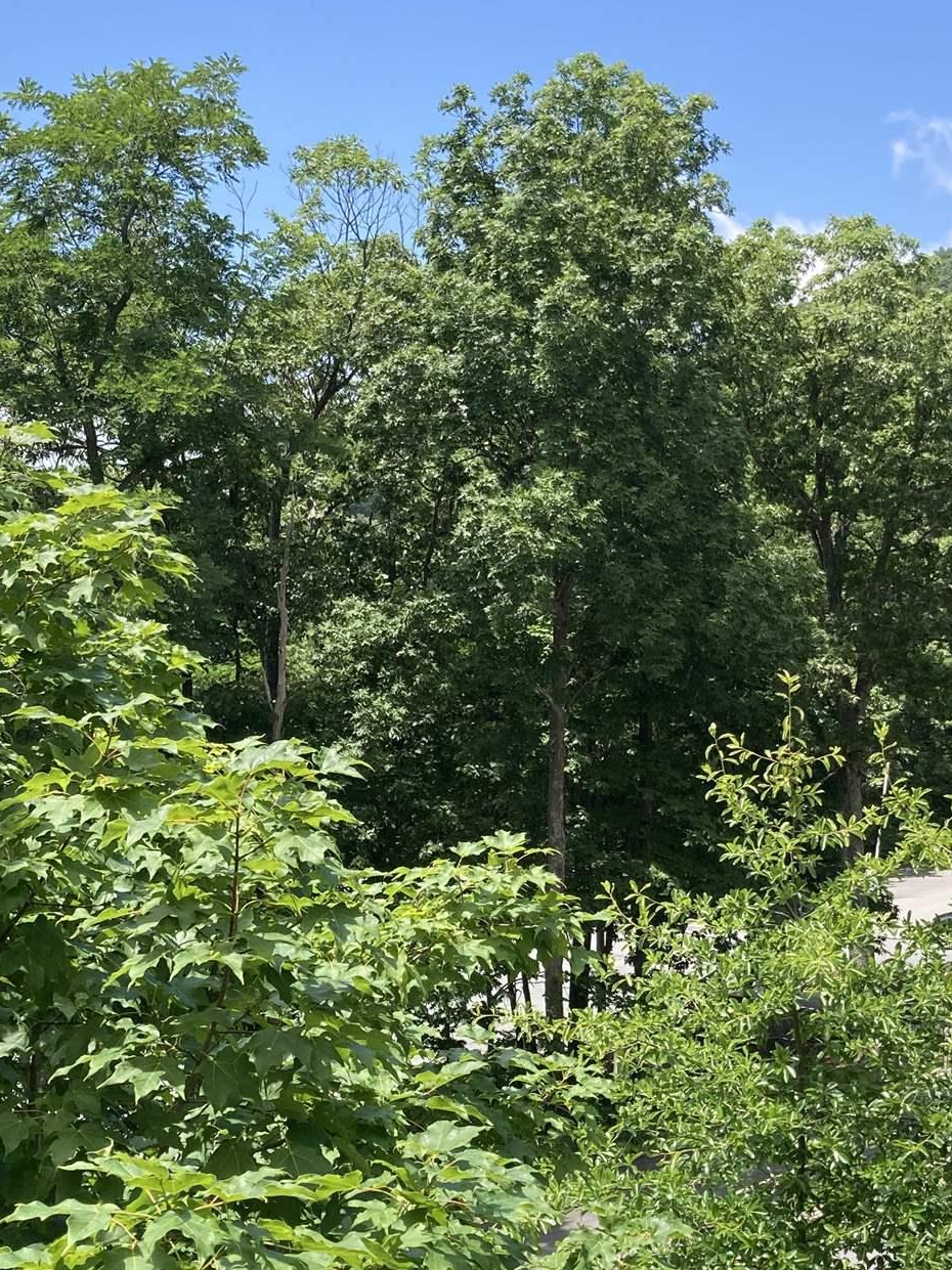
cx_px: 537
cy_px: 680
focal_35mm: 52
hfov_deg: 28.0
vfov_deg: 36.8
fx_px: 1908
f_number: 1.8
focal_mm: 3.99
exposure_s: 1/979
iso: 20
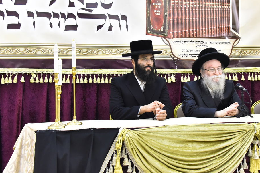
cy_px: 70
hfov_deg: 27.1
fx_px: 534
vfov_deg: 18.4
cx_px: 186
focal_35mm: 74
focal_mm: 48
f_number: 5.6
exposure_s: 1/100
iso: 3200
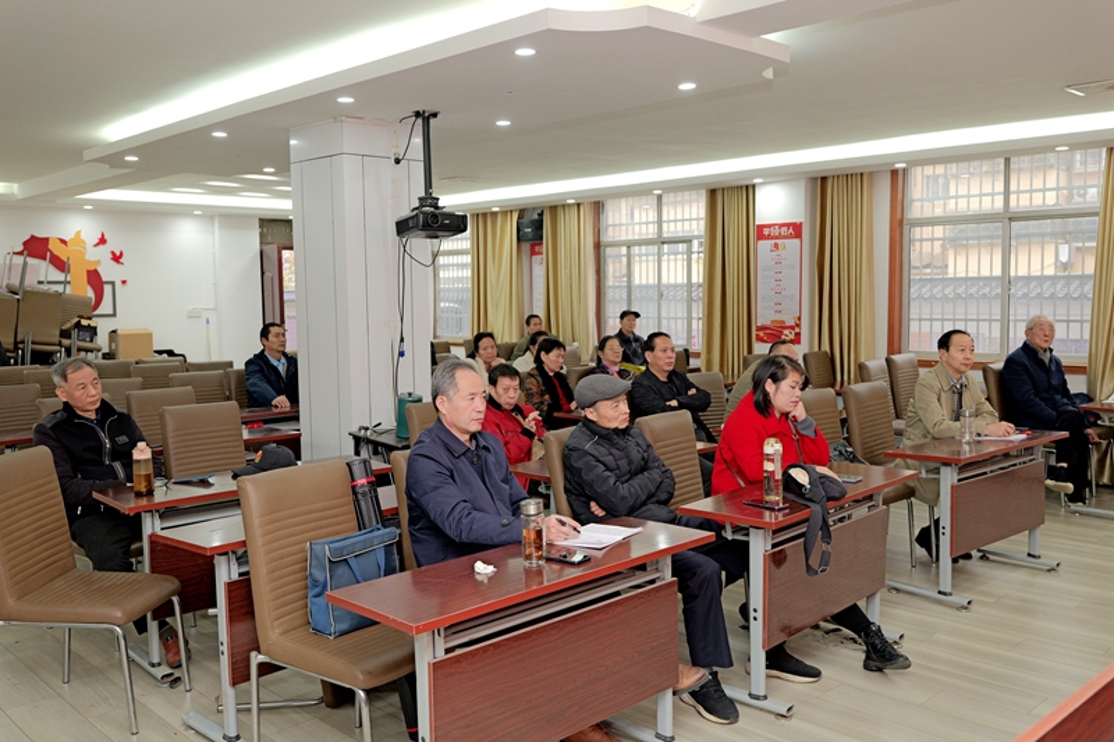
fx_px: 959
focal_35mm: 31
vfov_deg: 42.3
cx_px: 557
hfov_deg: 60.3
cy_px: 371
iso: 640
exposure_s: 1/160
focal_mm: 31
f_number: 3.5
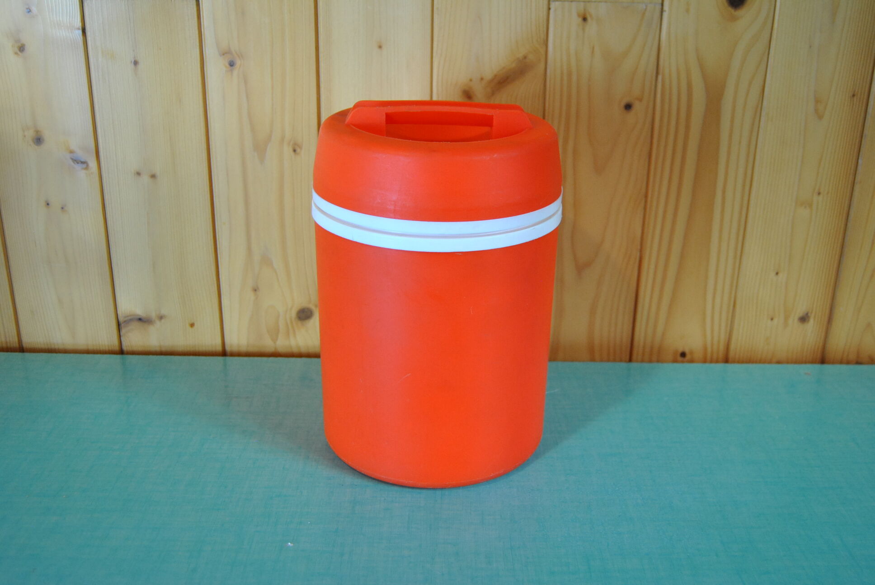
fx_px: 949
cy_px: 292
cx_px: 438
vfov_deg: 34.3
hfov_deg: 49.5
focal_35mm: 39
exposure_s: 1/30
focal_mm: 26
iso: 560
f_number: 4
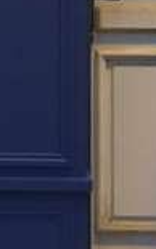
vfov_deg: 12.7
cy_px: -76
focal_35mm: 159
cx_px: -80
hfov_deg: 8.1
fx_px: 1081
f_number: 2.2
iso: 250
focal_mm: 4.15
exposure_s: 1/17
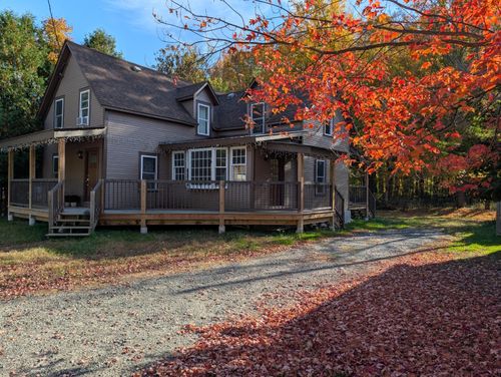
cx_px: 250
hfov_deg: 71.5
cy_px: 188
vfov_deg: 56.9
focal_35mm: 24
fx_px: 348
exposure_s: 1/3584
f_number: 1.68
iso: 20
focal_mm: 6.9
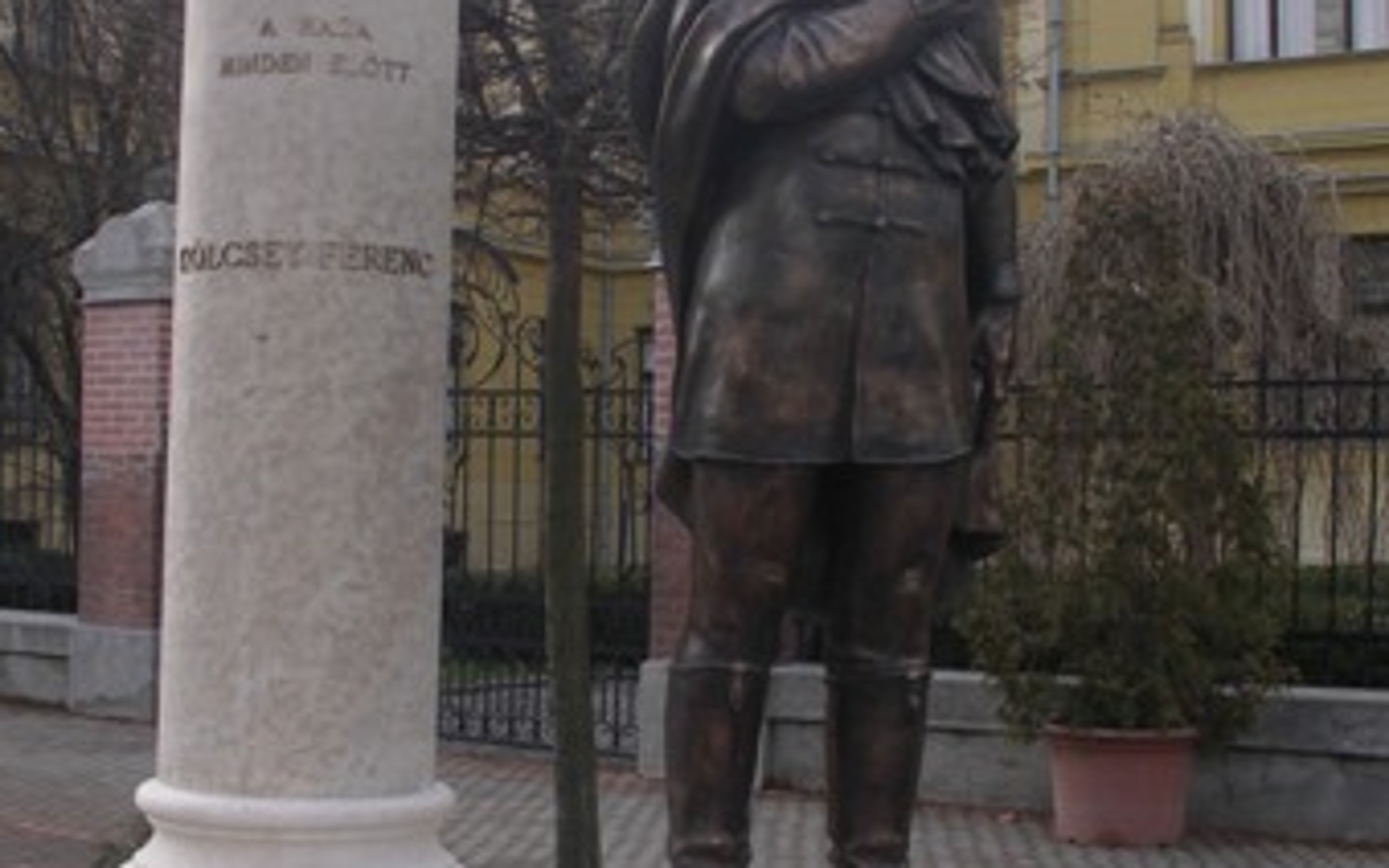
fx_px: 2120
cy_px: 418
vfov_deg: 23.2
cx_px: 545
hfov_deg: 36.1
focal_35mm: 56
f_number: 4.5
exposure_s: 1/160
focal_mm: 7.3
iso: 50
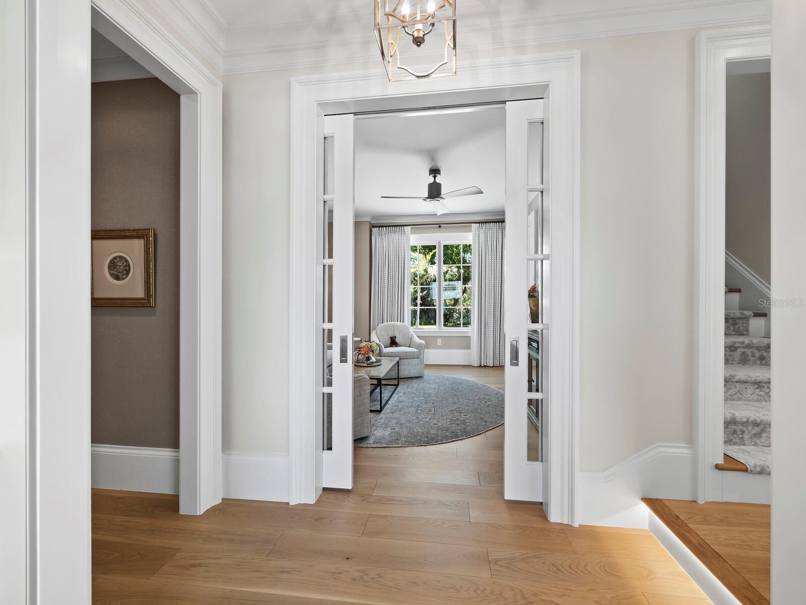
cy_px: 302
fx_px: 326
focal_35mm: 14
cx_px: 403
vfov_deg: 85.7
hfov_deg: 102.0
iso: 400
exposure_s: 1/3
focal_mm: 7
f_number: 11
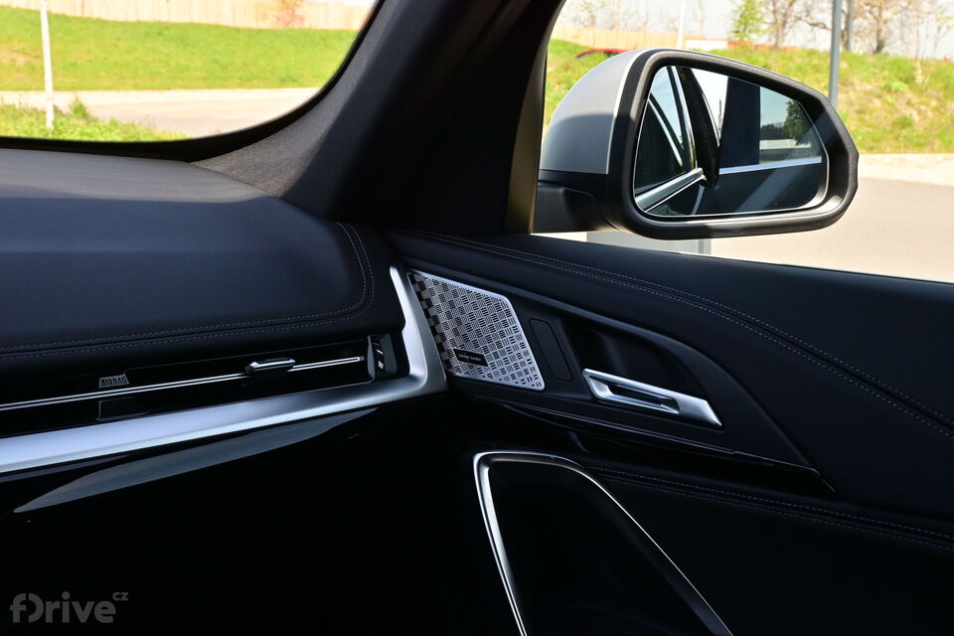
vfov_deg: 31.9
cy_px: 318
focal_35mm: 42
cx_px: 477
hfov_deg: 46.4
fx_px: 1113
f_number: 10
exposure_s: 1/400
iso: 800
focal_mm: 28
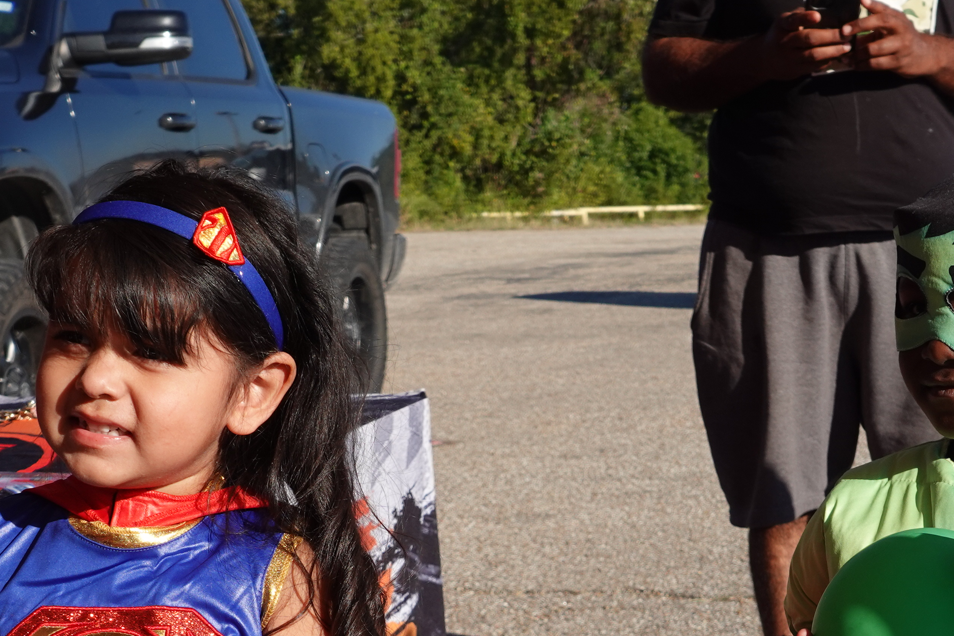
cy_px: 625
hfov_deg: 22.4
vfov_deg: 14.8
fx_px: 2411
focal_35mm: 91
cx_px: 496
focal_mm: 15.31
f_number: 4
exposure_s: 1/1000
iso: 125
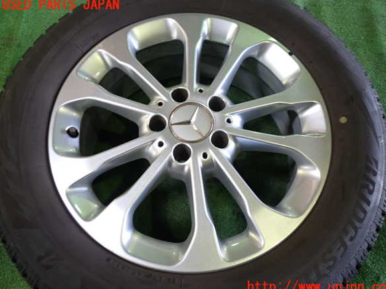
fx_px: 345
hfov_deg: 58.4
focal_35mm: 31
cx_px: 198
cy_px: 146
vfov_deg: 45.4
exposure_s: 1/30
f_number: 2.3
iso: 200
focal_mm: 5.4
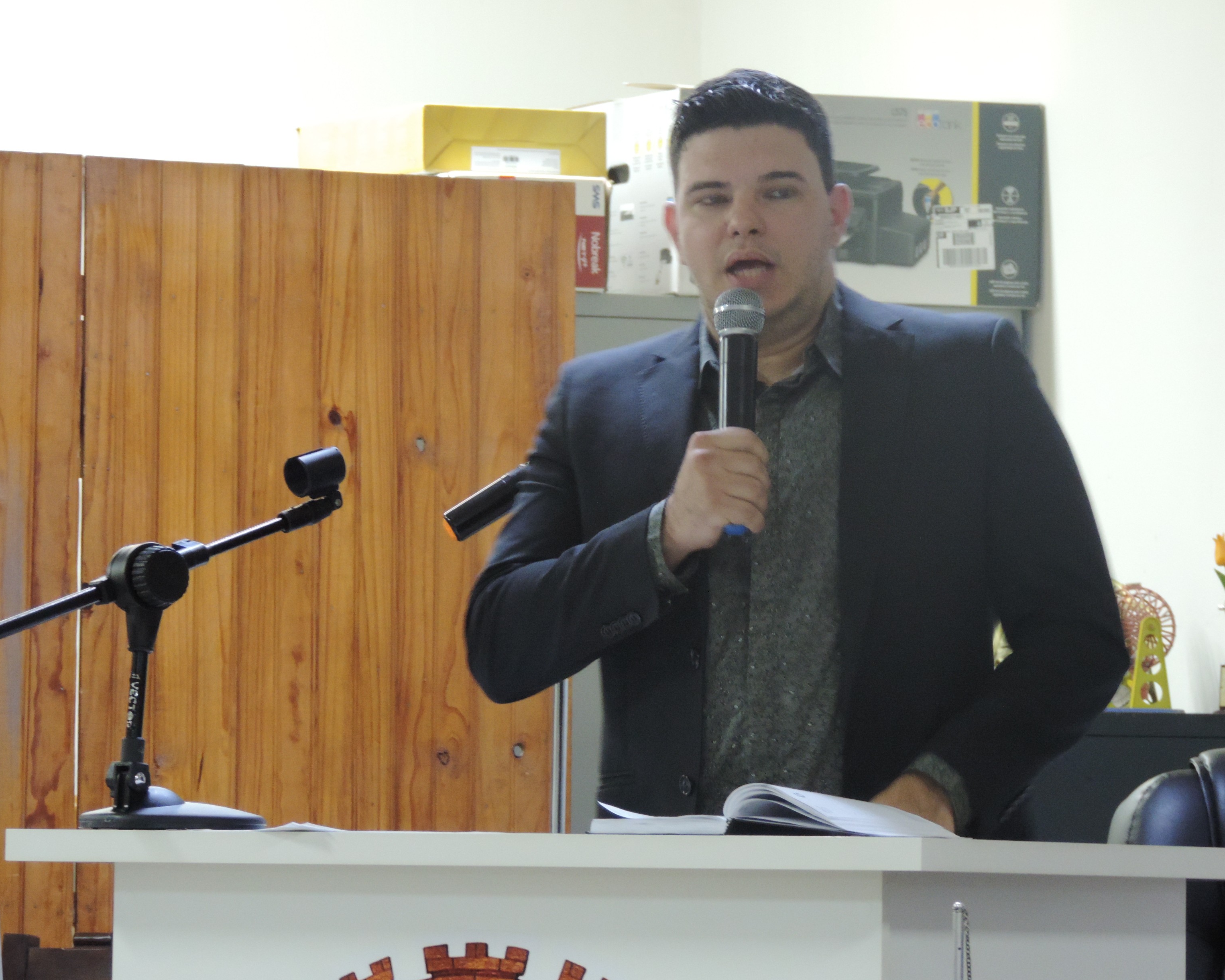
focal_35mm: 261
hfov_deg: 7.4
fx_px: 9462
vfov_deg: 5.9
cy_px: 489
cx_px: 634
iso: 800
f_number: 4.7
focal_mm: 44.5
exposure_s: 1/8
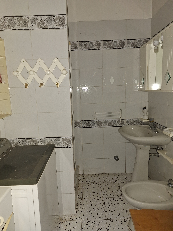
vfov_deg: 73.9
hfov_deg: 58.9
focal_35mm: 23
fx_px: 153
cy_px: 116
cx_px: 86
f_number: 1.8
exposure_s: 1/33
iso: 250
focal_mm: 5.54
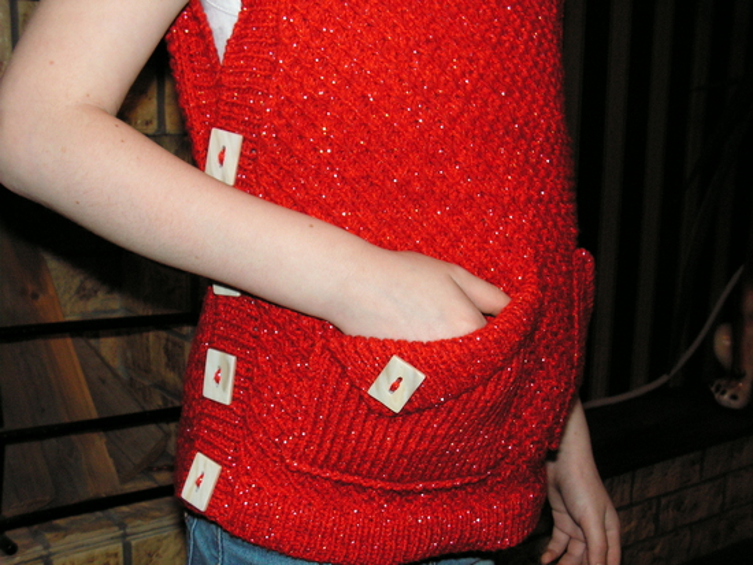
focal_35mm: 44
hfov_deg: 42.9
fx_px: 958
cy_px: 282
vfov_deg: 32.9
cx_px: 376
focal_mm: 7.4
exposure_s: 1/40
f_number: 3.2
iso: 160
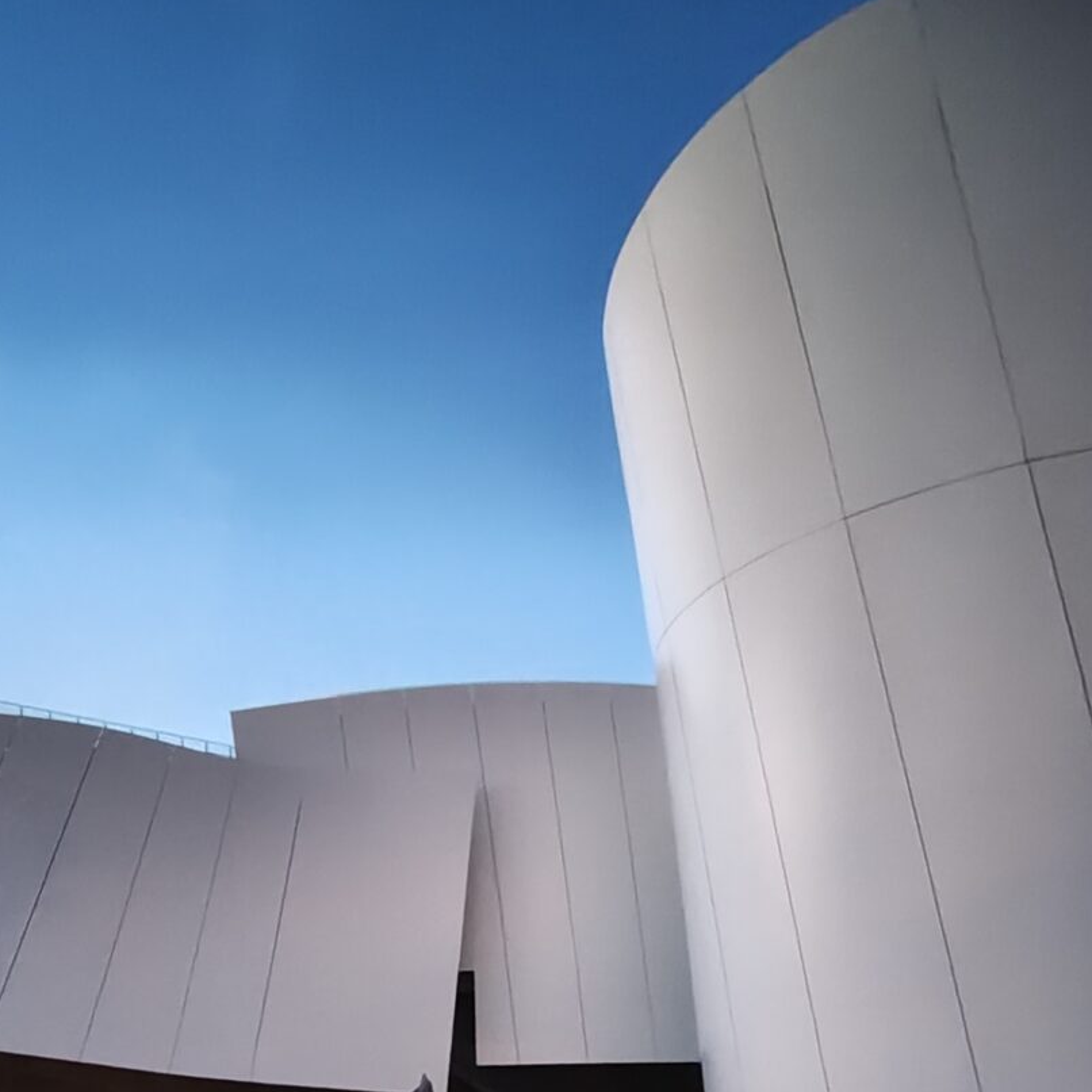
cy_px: 1034
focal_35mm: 28
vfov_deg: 49.3
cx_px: 445
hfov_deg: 56.9
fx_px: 999
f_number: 2.2
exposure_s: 1/7.14
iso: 2676
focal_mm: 1.64
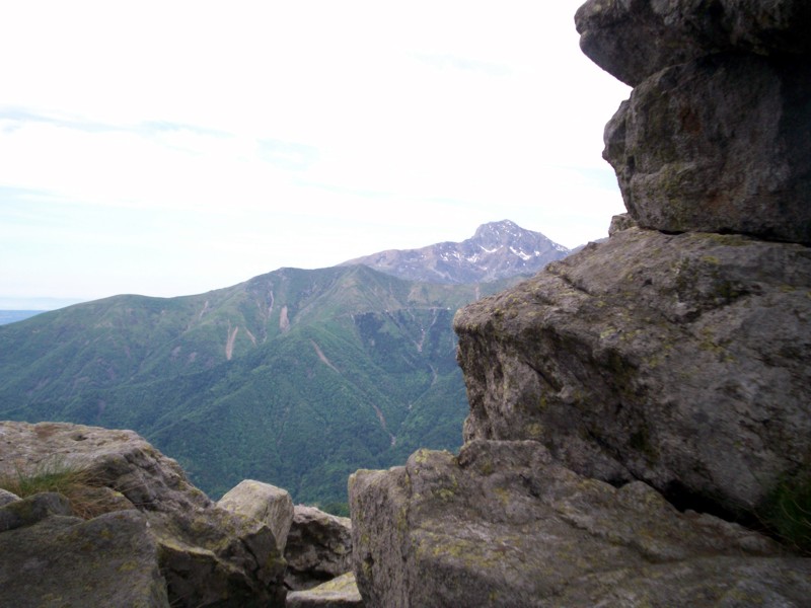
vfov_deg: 39.7
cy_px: 304
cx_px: 406
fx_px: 843
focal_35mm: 36
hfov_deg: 51.4
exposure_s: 1/337
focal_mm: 5.9
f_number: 4.5
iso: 100
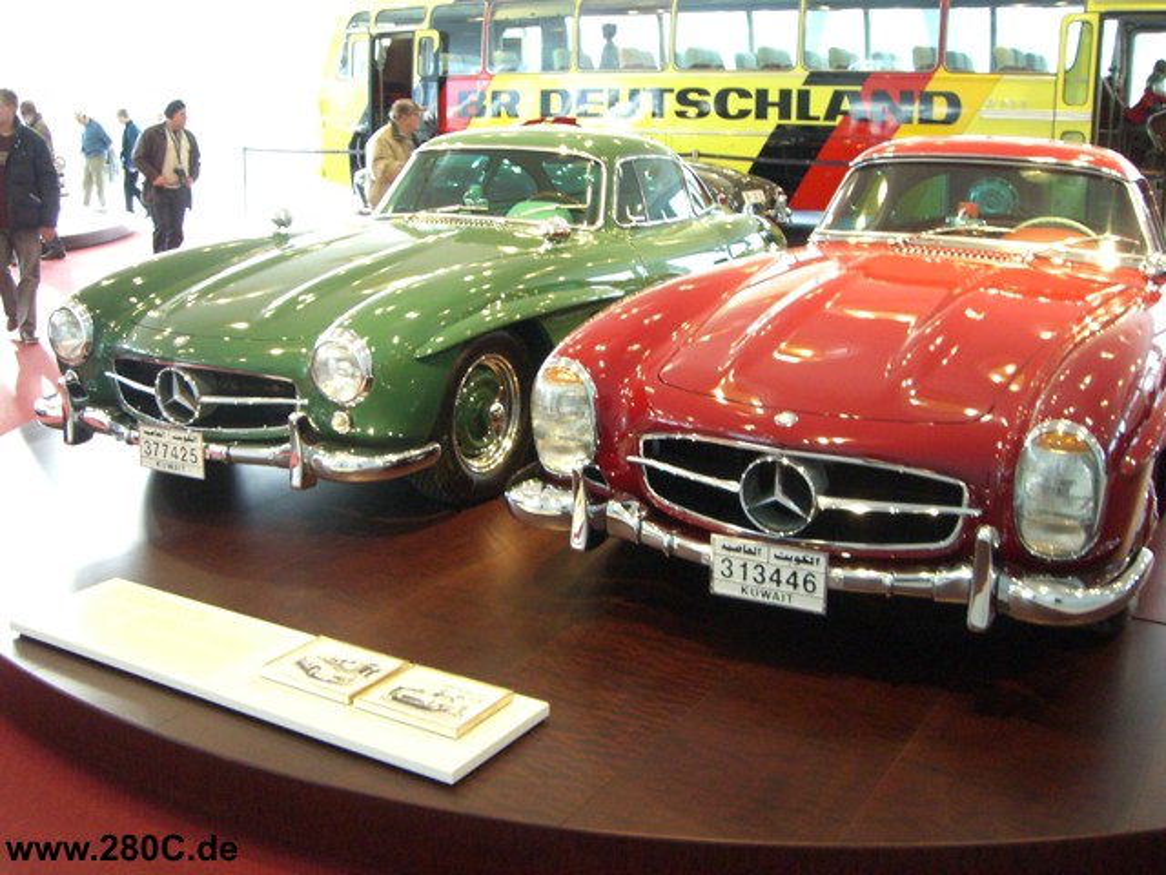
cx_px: 583
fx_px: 1280
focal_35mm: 38
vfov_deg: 37.7
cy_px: 438
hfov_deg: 49.0
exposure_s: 1/50
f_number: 2.7
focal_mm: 6.2
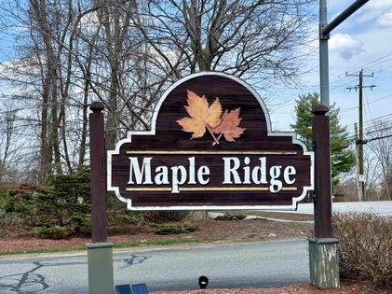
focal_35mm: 57
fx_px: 645
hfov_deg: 33.8
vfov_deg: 25.6
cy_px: 161
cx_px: 197
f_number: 1.78
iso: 64
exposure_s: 1/2976
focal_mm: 6.76
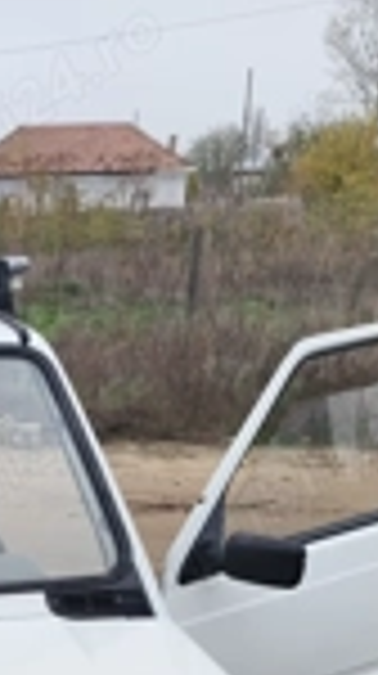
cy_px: 882
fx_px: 1198
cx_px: -144
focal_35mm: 67
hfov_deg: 16.7
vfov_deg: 26.6
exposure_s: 1/100
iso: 64
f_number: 1.65
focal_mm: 6.14
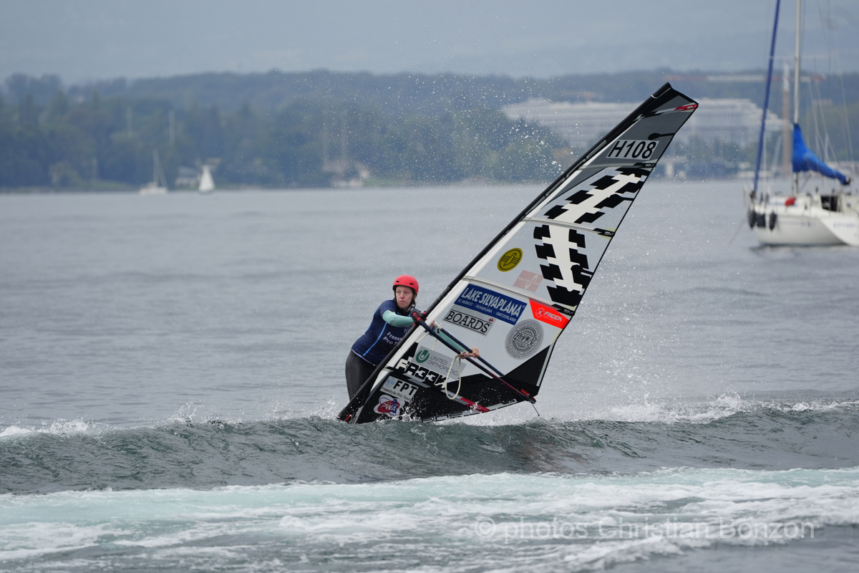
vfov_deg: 4.2
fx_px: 7730
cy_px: 286
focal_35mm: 324
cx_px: 430
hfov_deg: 6.4
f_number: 5.6
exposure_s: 1/1250
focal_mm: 324
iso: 500
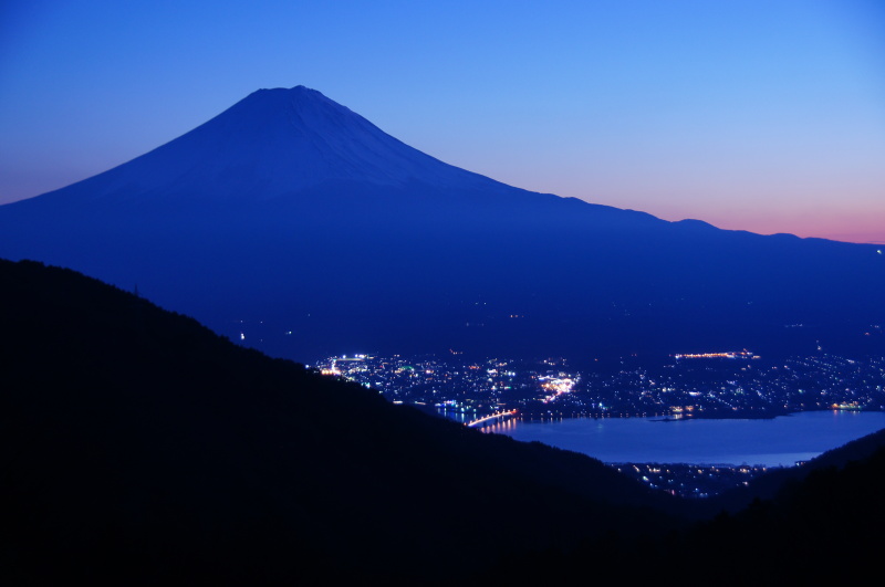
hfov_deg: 29.9
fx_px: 1657
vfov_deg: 20.1
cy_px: 294
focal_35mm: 68
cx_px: 442
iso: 200
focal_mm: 45
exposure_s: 4
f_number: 4.5
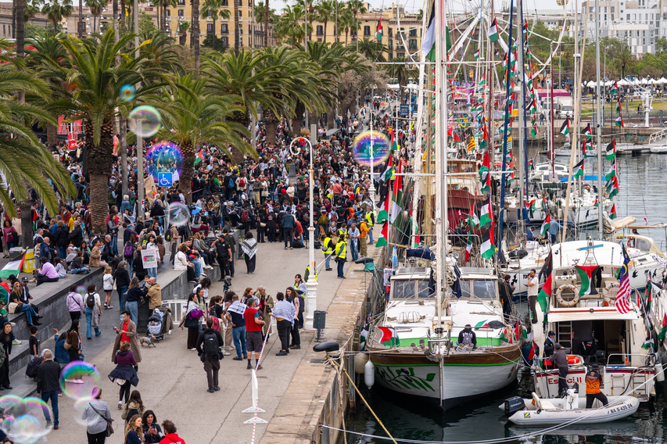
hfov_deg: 24.2
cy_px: 225
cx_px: 352
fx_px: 1556
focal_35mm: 84
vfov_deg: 16.2
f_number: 2.8
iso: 250
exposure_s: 1/2000
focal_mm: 70
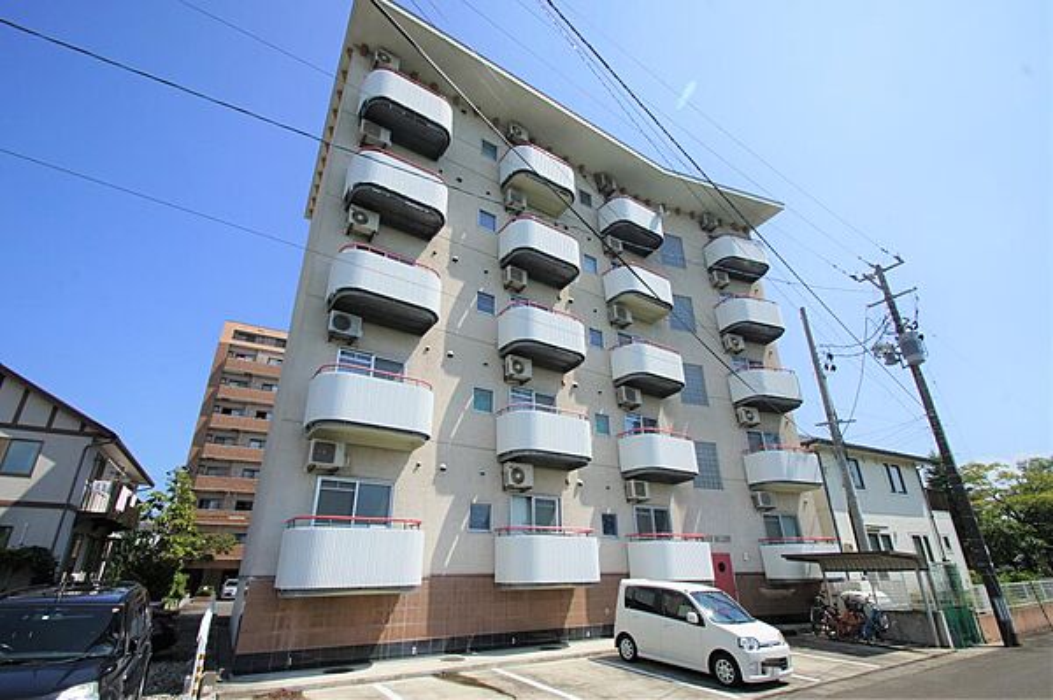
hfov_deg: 100.4
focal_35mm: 15
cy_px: 350
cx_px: 526
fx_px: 438
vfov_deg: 77.2
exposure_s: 1/125
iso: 100
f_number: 11
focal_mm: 10
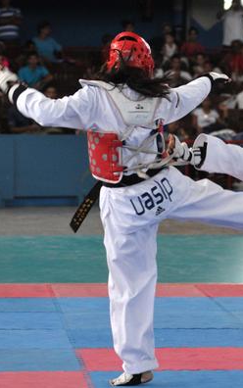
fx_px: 1957
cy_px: 194
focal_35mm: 185
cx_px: 260
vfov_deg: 11.3
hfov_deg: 7.1
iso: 1250
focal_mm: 80
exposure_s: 1/320
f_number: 3.2
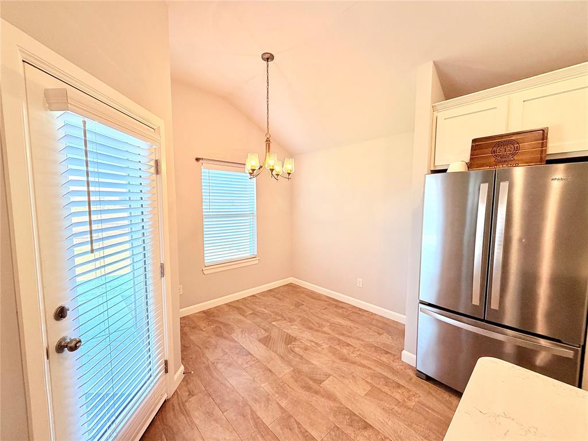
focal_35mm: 14
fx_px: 238
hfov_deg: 102.1
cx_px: 294
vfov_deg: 85.7
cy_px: 220
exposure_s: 1/120
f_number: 2.2
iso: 125
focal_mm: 2.22
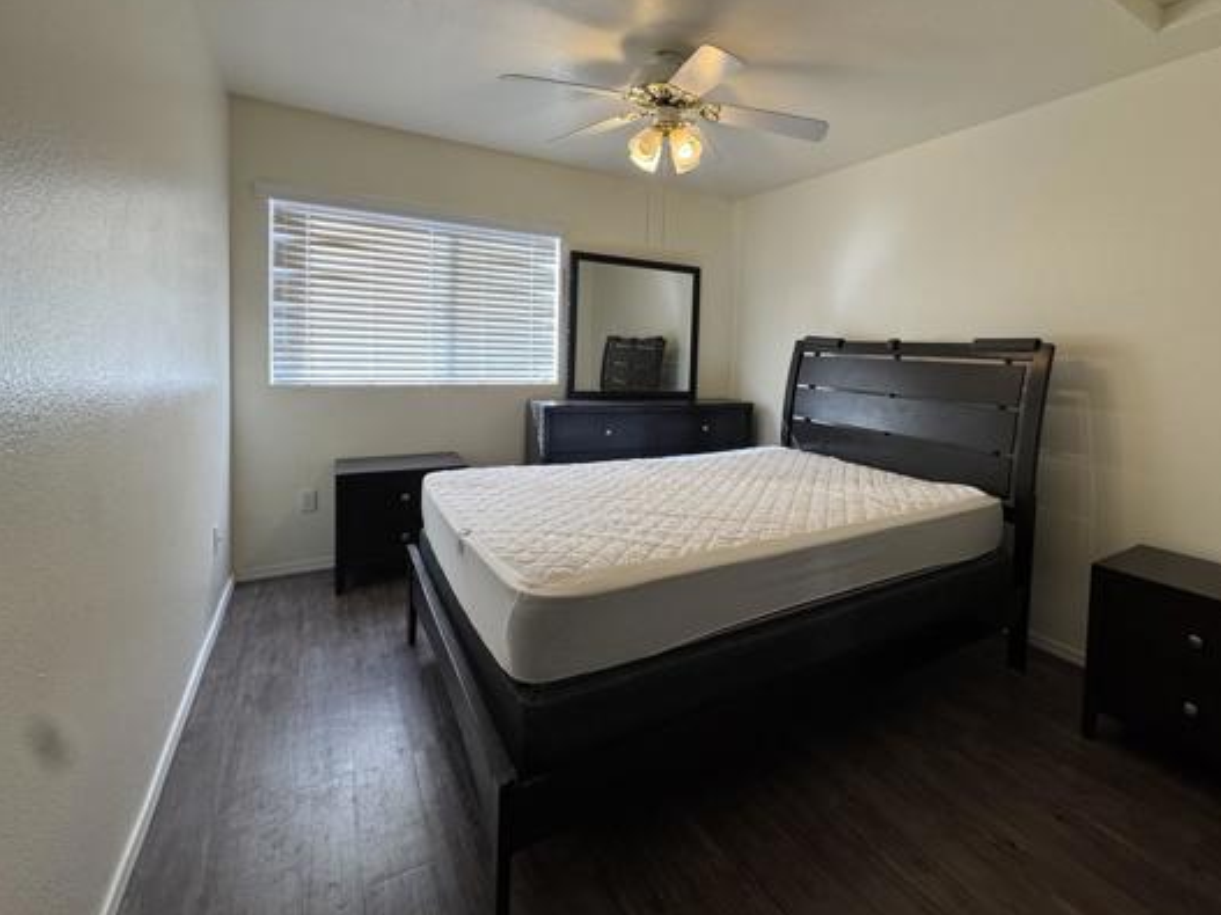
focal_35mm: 17
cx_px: 737
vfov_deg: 74.1
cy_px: 380
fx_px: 599
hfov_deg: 89.8
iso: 160
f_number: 2.2
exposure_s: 1/120
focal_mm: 2.22
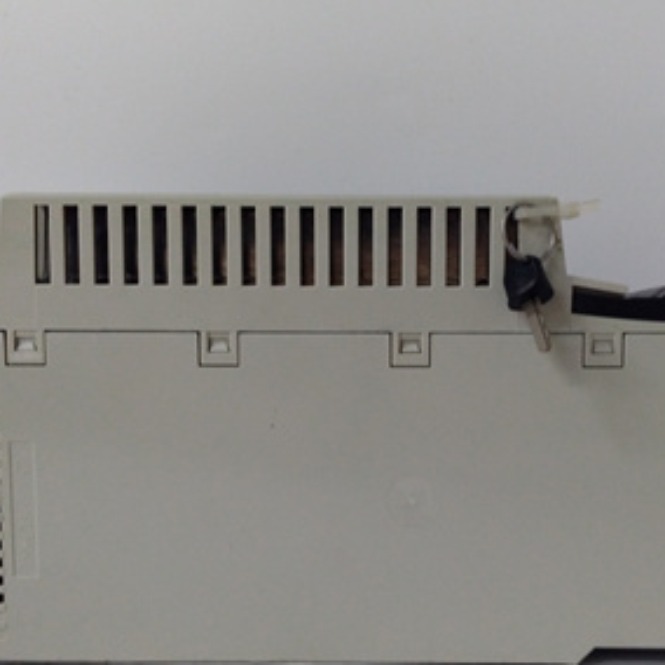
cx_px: 403
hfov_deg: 39.8
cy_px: 397
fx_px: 913
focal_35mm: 42
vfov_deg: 39.9
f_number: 2
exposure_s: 1/33
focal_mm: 3.79
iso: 373
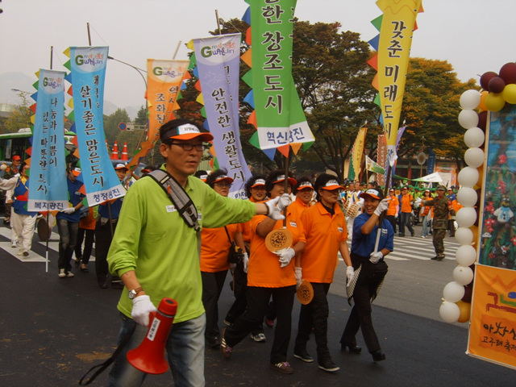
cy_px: 194
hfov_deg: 42.1
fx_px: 671
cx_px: 258
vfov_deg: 32.2
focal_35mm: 45
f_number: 6.4
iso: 50
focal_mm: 7.5
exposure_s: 1/125
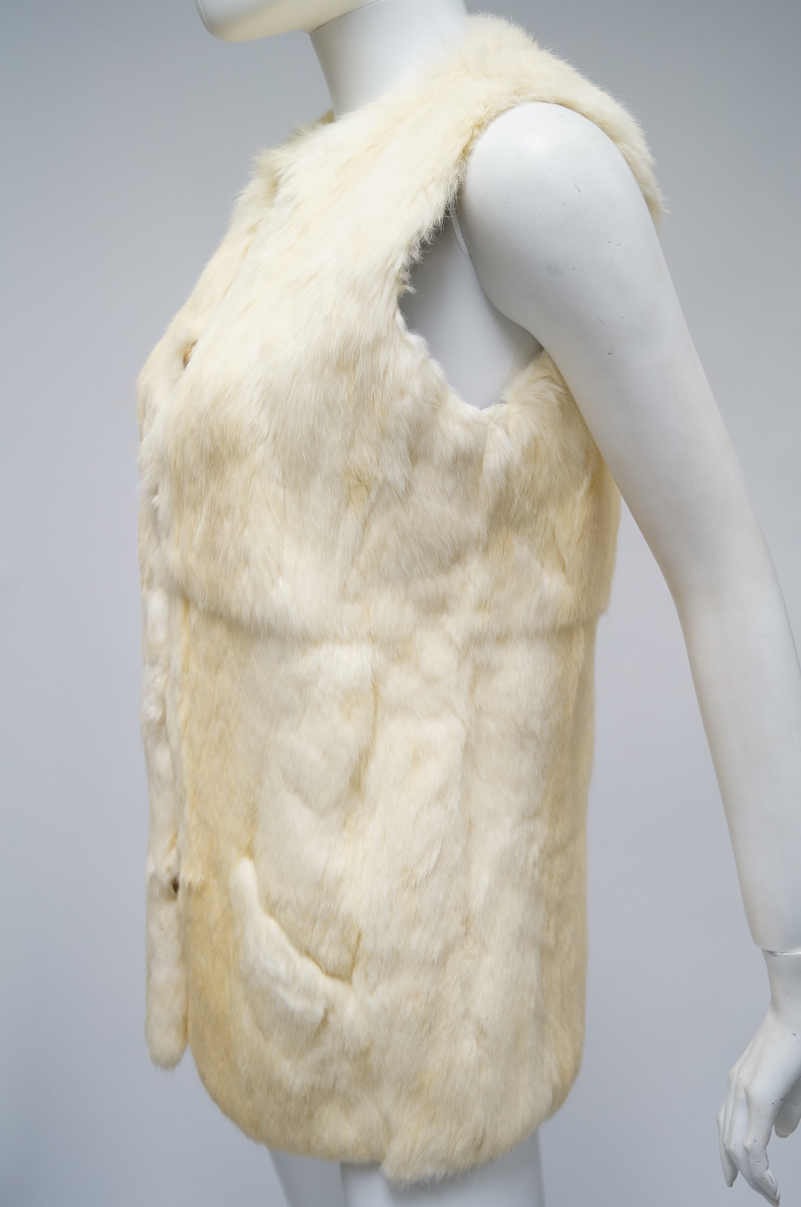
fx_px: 1206
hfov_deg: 36.8
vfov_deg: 53.2
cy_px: 604
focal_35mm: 36
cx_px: 400
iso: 500
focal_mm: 24
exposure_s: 1/60
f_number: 4
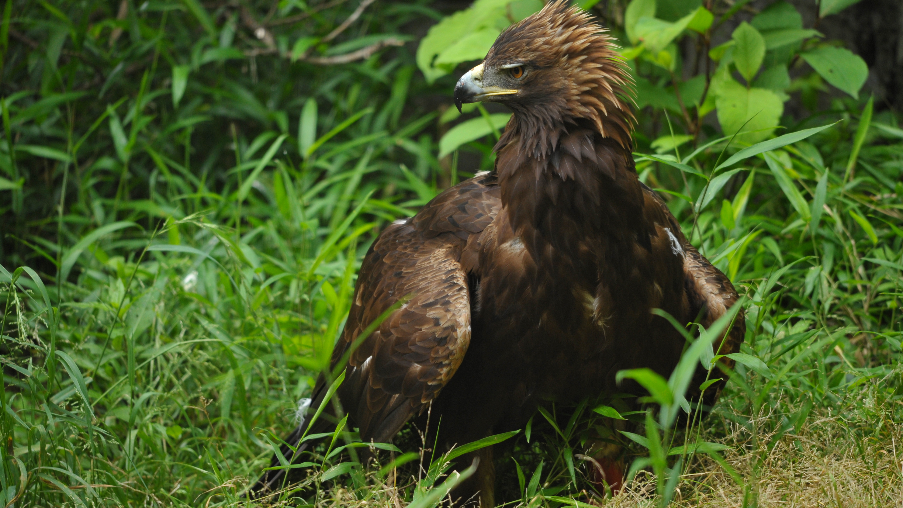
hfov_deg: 5.2
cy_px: 253
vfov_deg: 2.9
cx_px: 452
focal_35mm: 419
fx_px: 10033
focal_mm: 400
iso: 1250
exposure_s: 1/200
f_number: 6.3
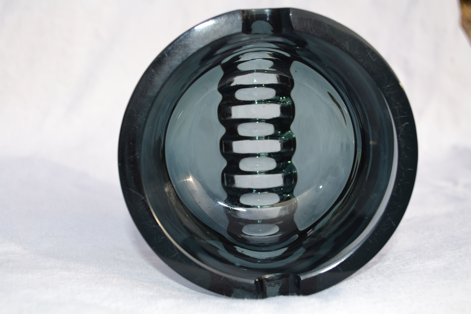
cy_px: 157
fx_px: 549
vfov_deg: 31.9
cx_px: 236
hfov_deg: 46.4
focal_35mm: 42
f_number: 5
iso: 100
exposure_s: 1/200
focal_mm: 28
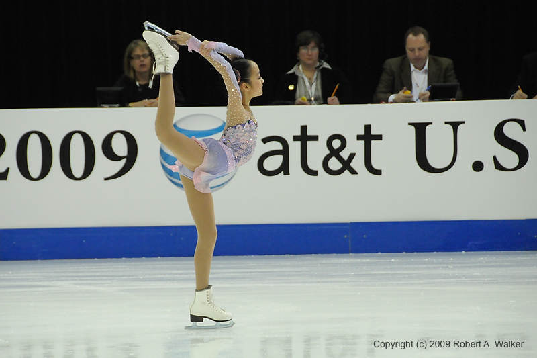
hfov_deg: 9.2
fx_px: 3355
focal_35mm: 225
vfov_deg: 6.1
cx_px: 268
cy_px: 179
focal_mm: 150
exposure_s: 1/800
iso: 3200
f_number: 5.6
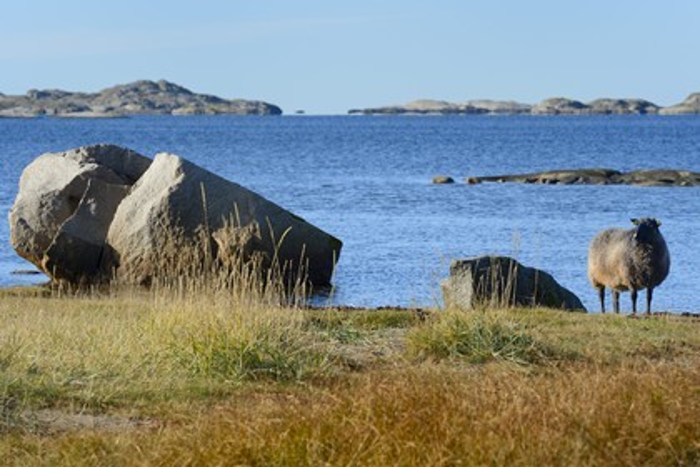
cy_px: 234
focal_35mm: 200
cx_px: 350
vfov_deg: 6.9
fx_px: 3889
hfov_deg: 10.3
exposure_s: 1/320
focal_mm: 200
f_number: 10
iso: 200
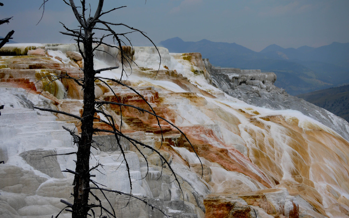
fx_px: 913
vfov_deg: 13.6
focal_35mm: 96
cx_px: 174
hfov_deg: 21.6
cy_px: 116
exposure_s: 1/400
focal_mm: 45
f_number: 6.3
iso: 160
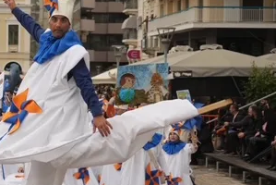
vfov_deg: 14.9
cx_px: -12
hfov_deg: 21.2
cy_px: 90
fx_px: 706
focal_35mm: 92
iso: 640
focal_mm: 43
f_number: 4
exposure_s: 1/2500
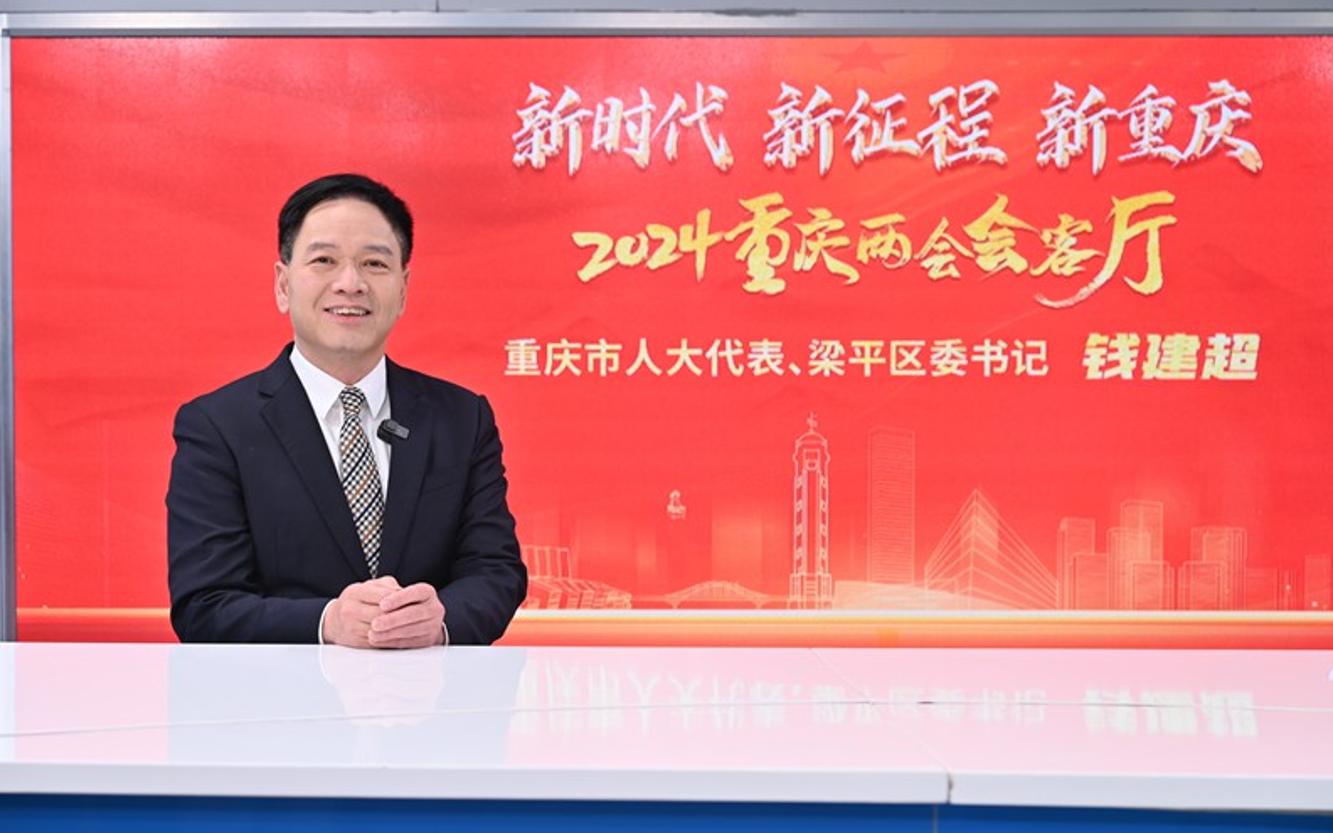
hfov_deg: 28.6
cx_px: 672
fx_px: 2616
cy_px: 409
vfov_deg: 18.1
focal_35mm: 72
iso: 320
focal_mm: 70
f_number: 4
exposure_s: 1/80
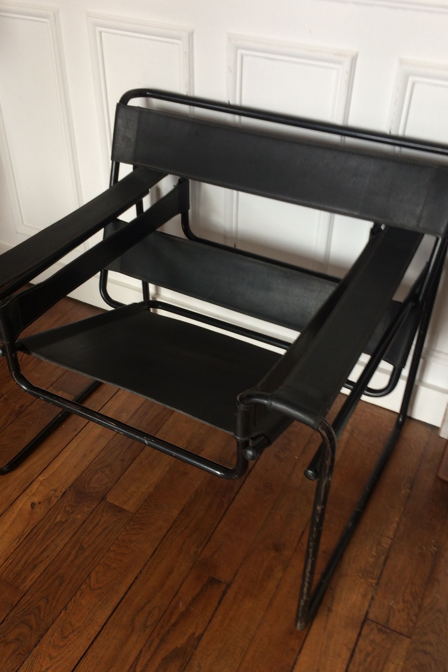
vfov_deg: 55.8
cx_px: 214
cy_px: 341
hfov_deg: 38.9
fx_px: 635
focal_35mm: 34
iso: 50
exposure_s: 1/50
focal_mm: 4.15
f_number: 2.2
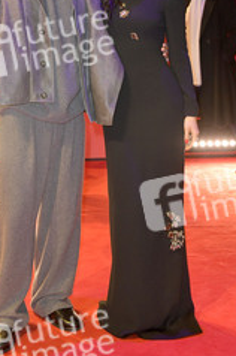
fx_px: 631
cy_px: 121
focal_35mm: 64
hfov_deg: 21.1
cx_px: 81
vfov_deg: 31.2
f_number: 5.6
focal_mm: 38
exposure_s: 1/200
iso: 1600
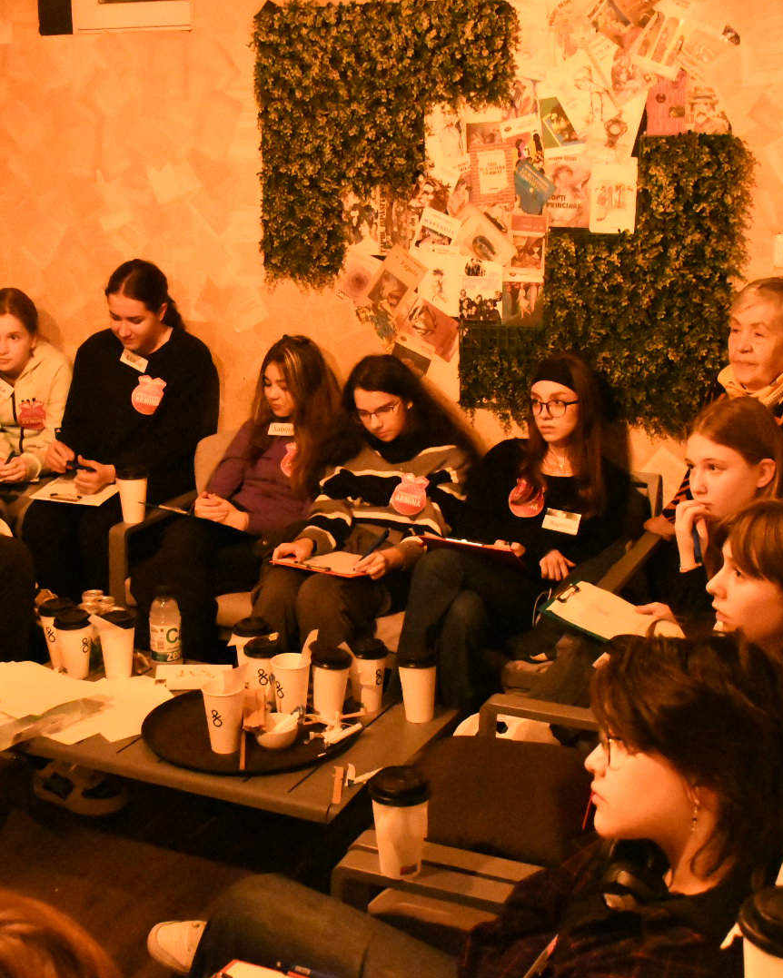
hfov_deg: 31.5
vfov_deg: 38.8
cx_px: 380
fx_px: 1390
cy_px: 489
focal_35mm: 48
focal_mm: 23
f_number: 5.6
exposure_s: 1/50
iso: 40000
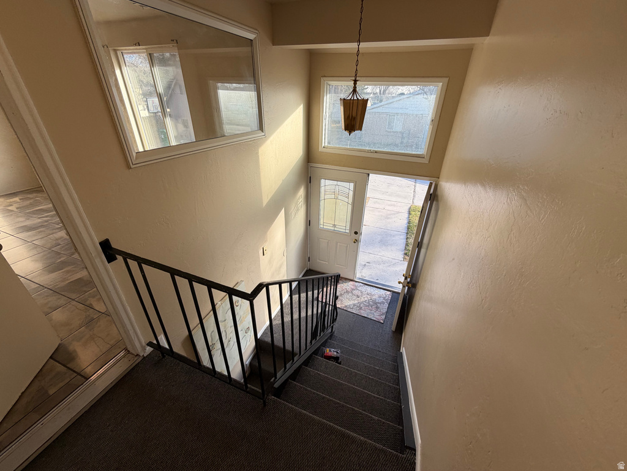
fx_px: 254
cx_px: 314
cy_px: 236
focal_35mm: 14
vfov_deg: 85.7
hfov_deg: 102.1
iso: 50
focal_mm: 2.22
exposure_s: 1/121
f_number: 2.2
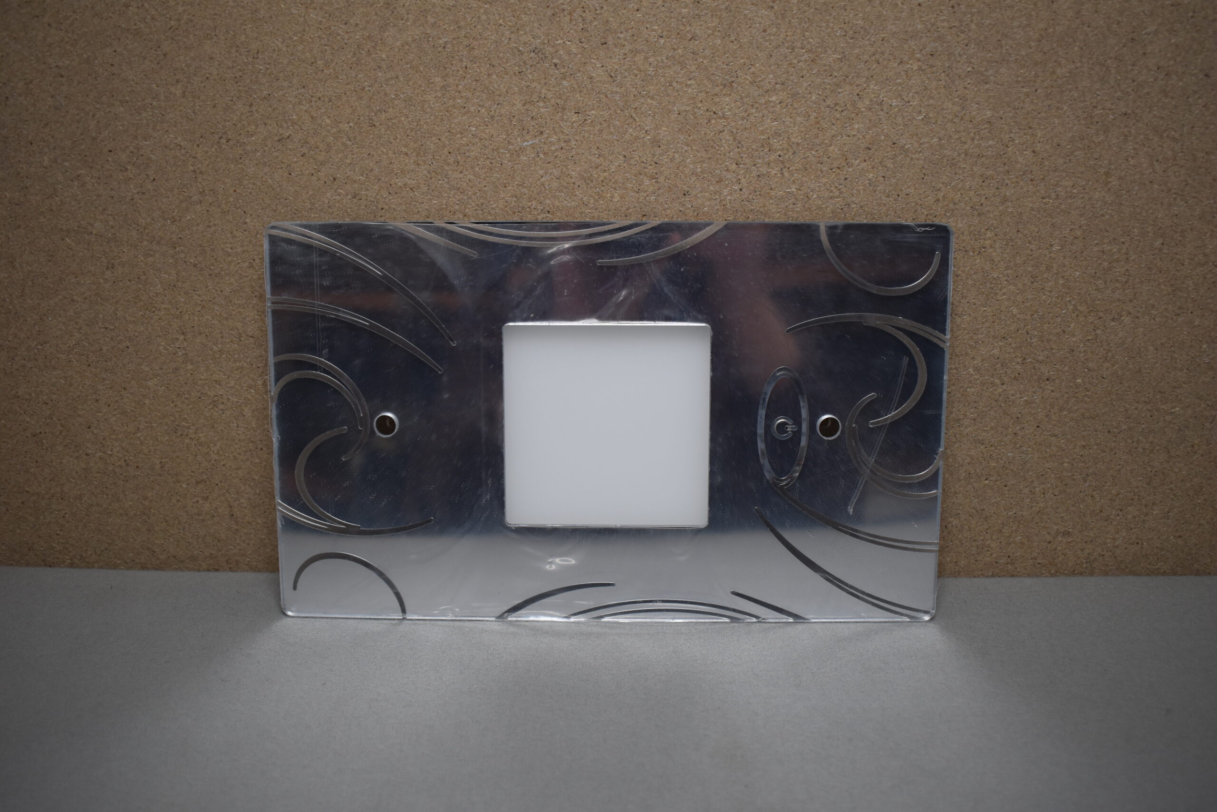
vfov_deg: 36.9
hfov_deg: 53.1
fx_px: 1217
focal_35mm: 36
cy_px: 406
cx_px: 608
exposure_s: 1/250
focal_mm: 24
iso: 400
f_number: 4.5
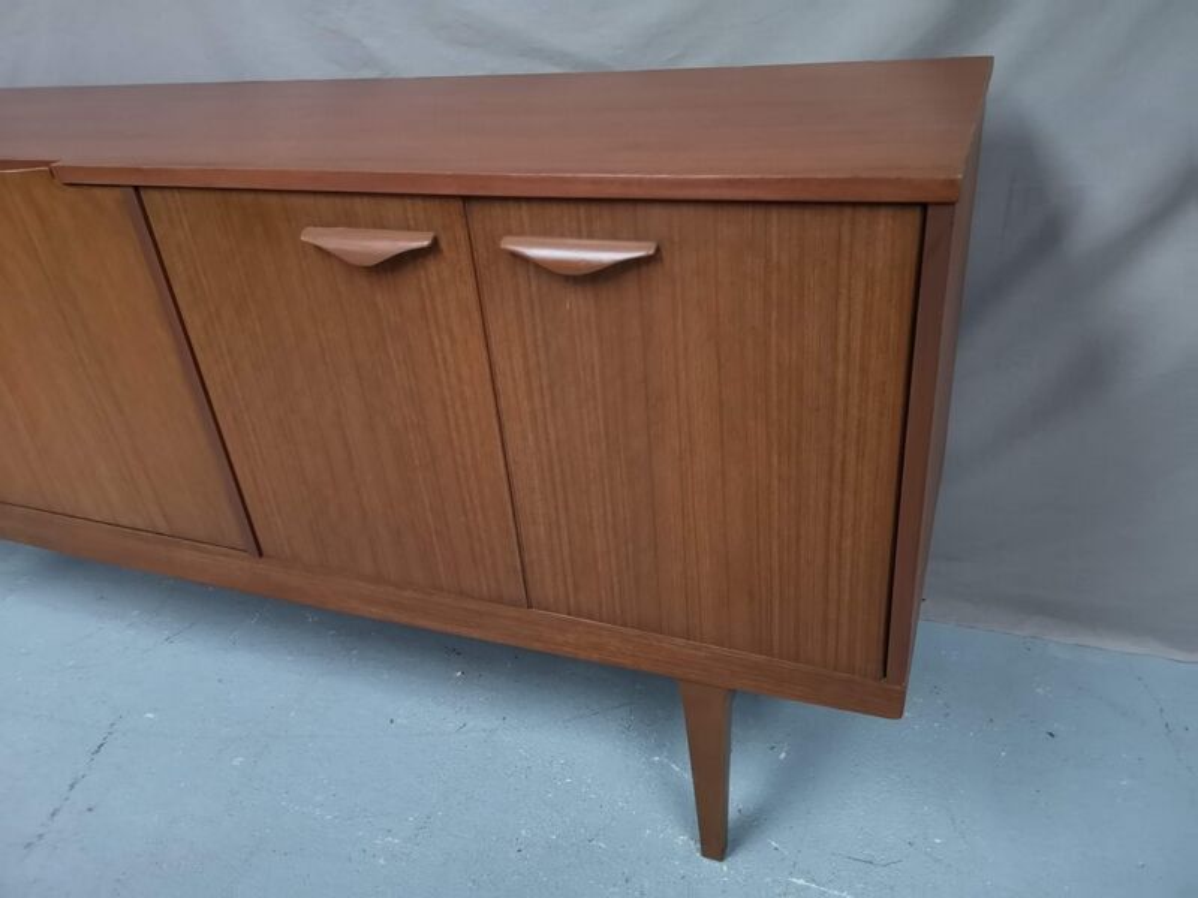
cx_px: 599
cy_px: 449
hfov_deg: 65.3
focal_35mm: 27
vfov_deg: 51.4
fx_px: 934
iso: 640
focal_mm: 3.95
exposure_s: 1/17.1
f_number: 1.8
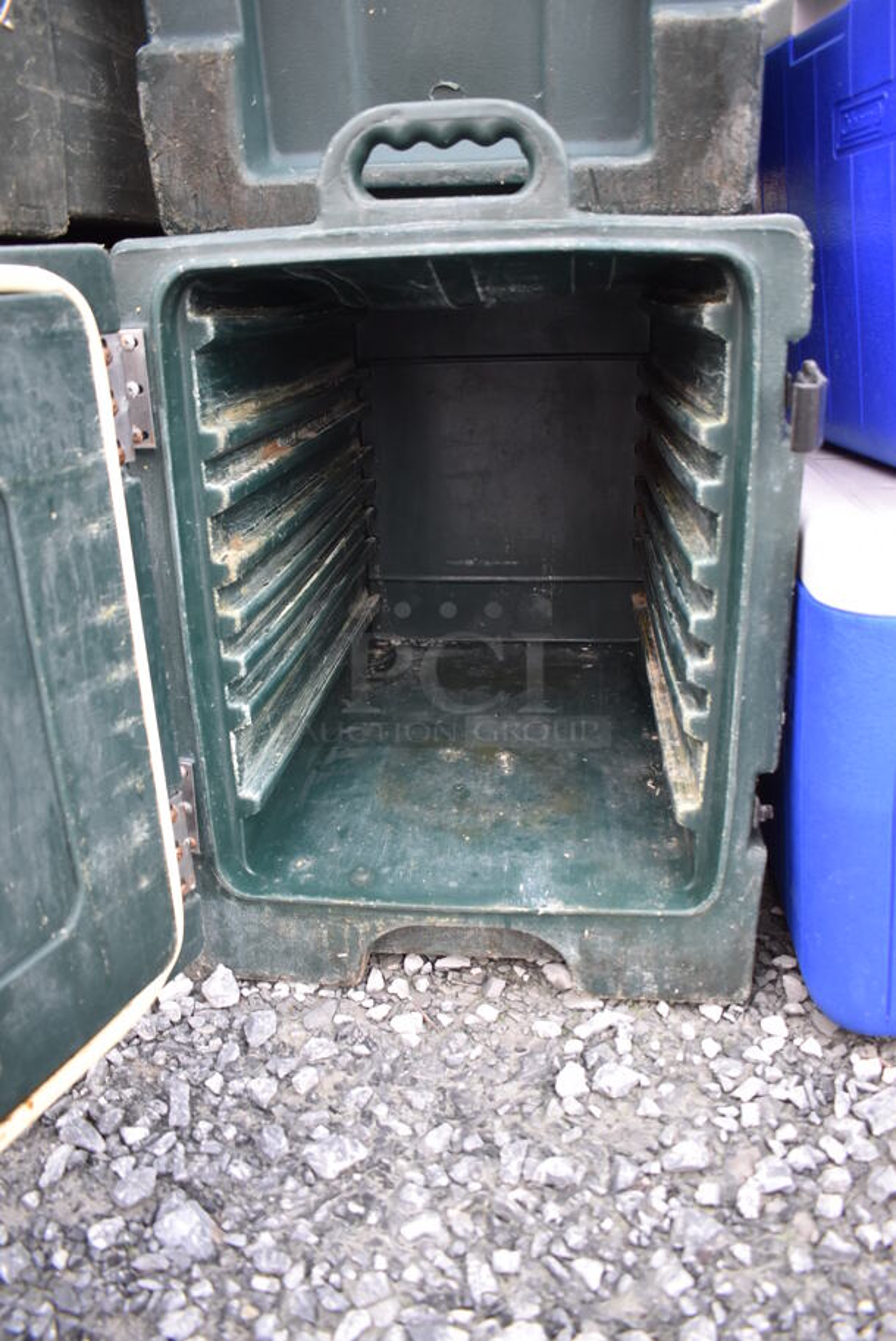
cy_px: 670
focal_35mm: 27
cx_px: 448
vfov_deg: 67.3
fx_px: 1006
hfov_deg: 48.0
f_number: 3.5
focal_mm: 18
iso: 800
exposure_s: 1/250
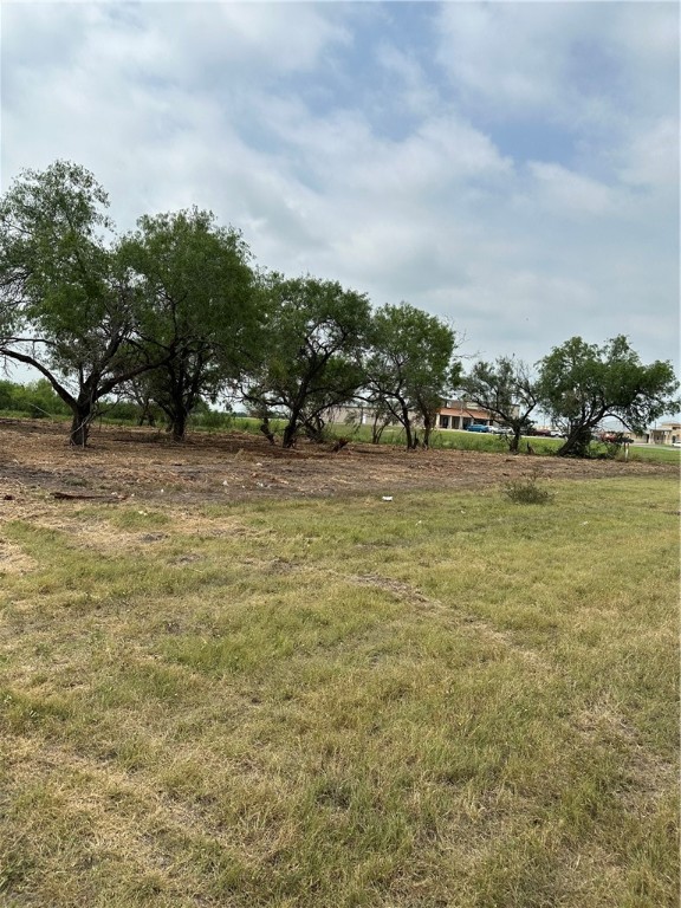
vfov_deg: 71.6
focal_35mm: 24
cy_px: 454
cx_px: 340
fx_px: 630
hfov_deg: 56.8
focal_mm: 6.86
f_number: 1.78
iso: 80
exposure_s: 1/7042
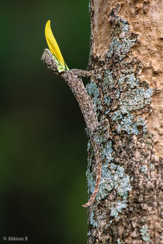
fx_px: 5093
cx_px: 82
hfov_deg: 1.8
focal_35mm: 750
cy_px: 122
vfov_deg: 2.7
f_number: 5.6
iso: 400
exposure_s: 1/400
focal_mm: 500
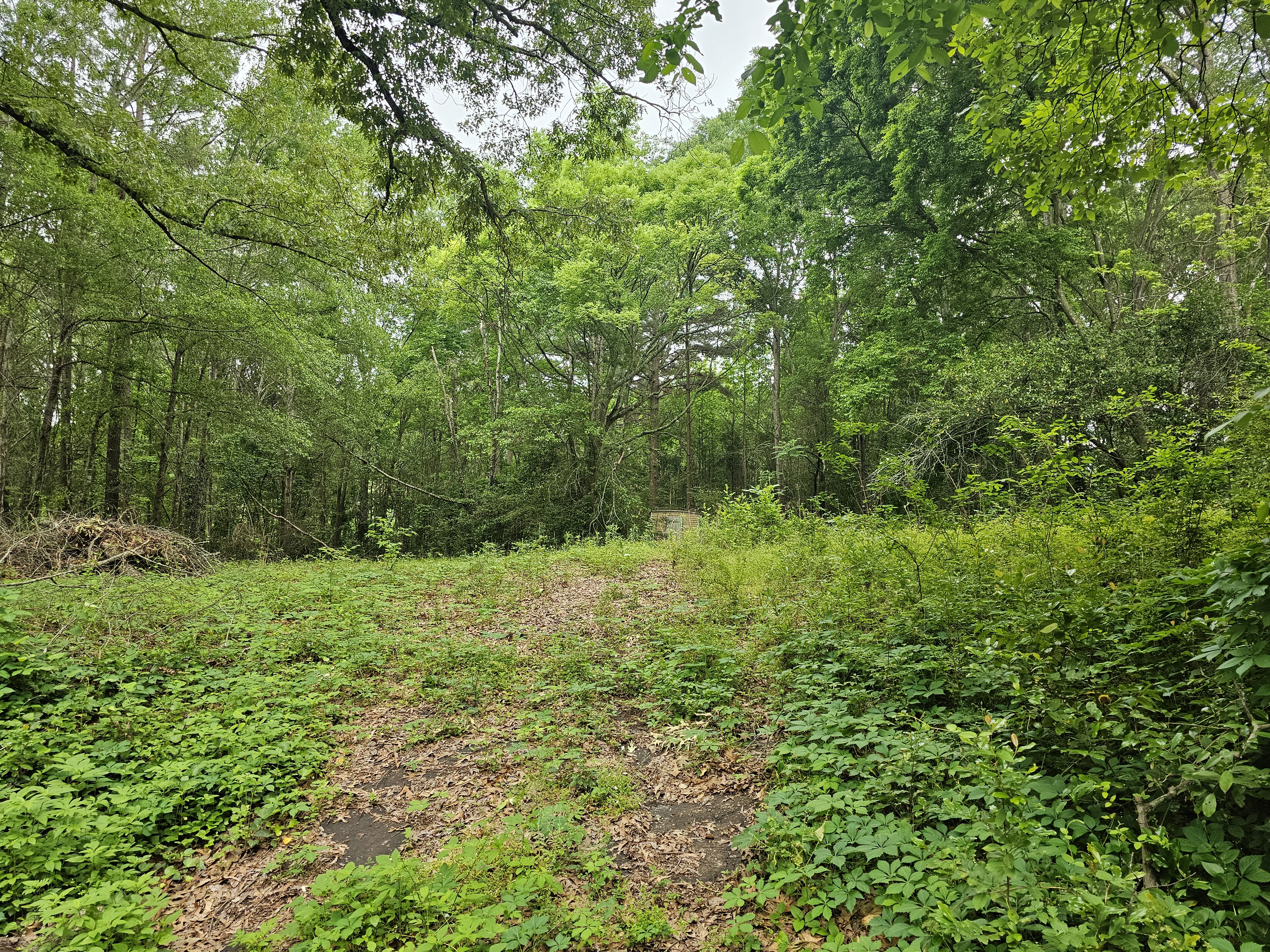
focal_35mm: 23
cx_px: 635
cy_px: 476
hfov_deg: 73.9
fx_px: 844
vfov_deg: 58.9
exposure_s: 1/180
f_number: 1.7
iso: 125
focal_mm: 6.3
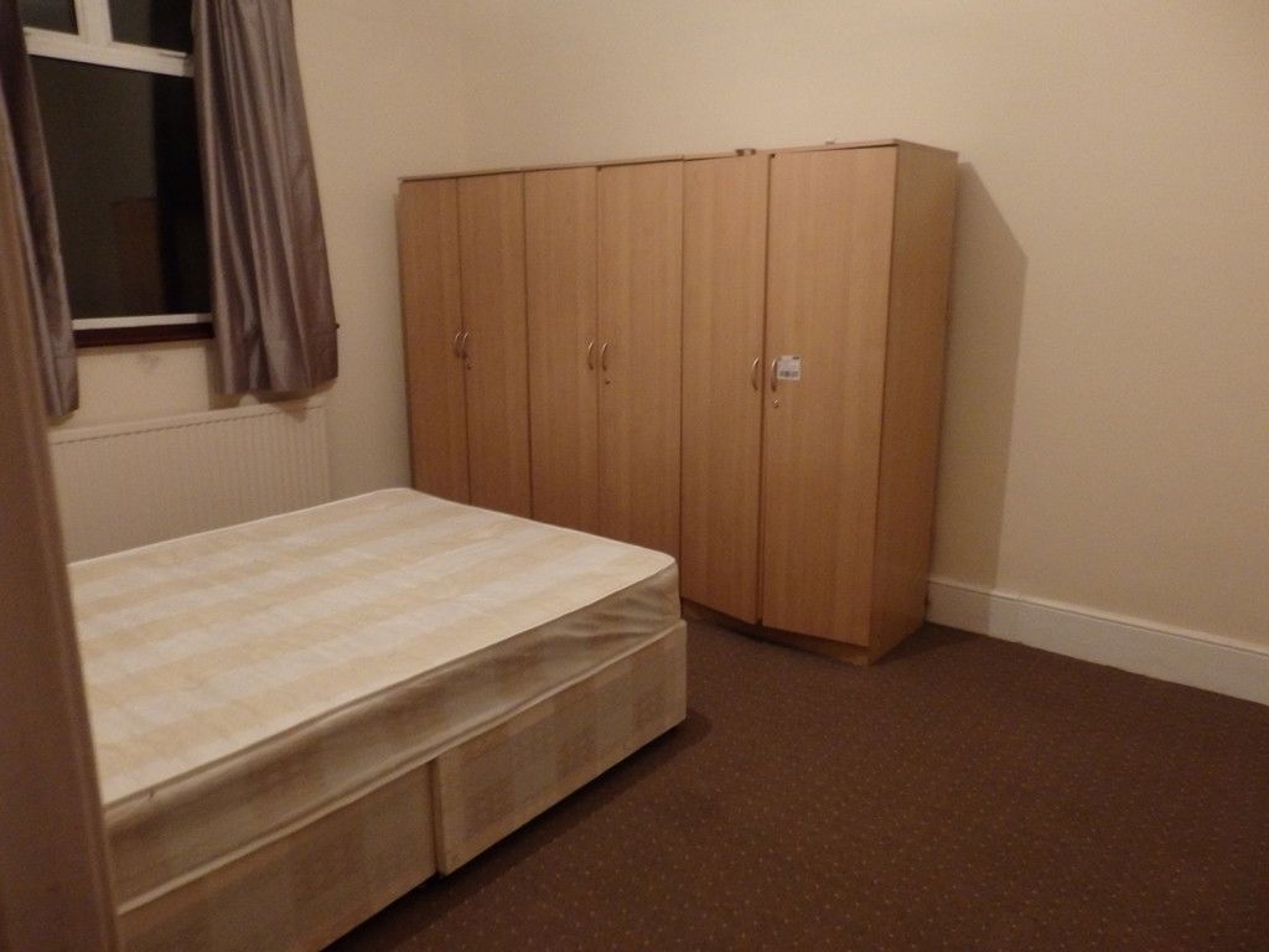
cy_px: 476
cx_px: 634
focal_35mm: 25
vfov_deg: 54.9
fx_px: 916
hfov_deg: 69.4
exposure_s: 1/20
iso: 800
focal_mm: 4.5
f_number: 3
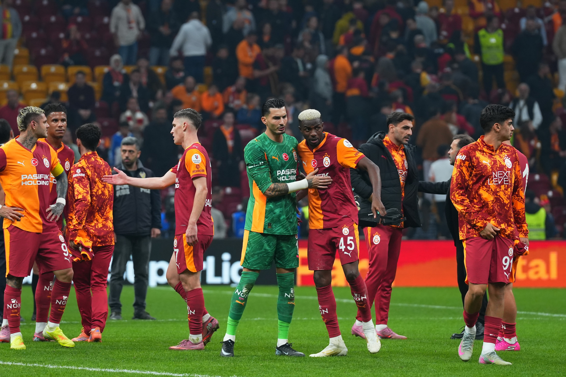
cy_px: 188
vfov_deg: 4.6
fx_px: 4716
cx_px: 283
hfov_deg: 6.9
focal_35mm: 300
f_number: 3.5
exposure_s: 1/1250
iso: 2000
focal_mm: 200
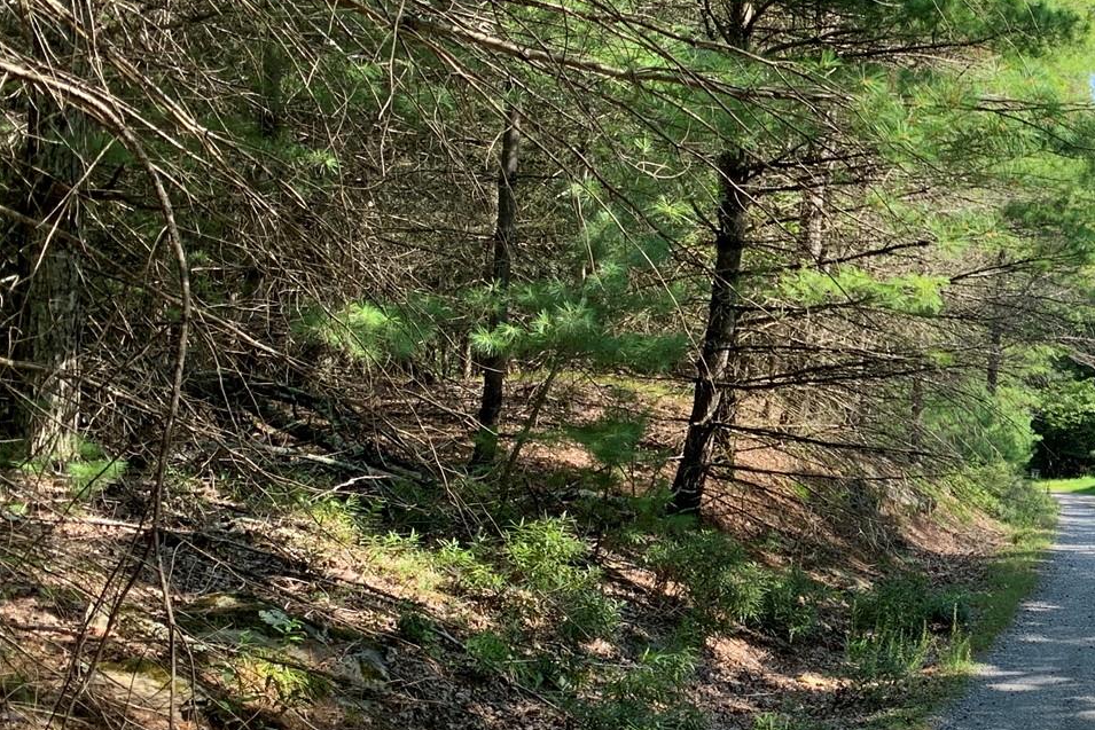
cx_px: 1171
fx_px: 1764
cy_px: 387
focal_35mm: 58
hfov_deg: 31.1
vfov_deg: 23.4
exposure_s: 1/295
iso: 25
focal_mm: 4.25
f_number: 1.8
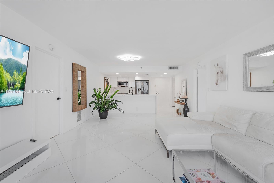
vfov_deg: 81.2
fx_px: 107
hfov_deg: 104.3
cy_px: 92
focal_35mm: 14
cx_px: 137
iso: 100
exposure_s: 1/15
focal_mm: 14
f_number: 8
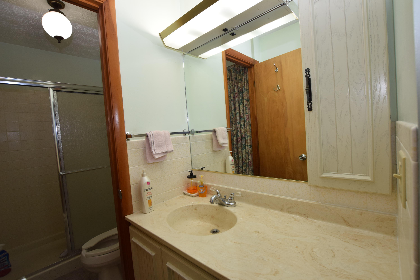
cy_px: 140
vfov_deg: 77.4
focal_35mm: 15
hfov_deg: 100.3
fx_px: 175
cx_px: 210
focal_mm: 10
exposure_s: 1/125
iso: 640
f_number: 5.6
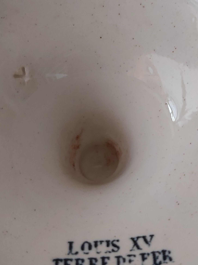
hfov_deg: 31.5
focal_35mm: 46
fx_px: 351
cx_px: 116
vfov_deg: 41.2
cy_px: 136
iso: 800
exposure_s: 1/20
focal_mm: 3.92
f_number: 1.7
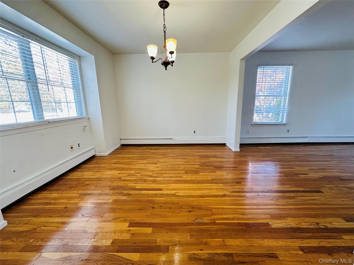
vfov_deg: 85.7
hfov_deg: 102.1
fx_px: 143
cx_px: 177
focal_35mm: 14
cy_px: 132
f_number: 2.2
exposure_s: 1/120
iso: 125
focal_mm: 2.22
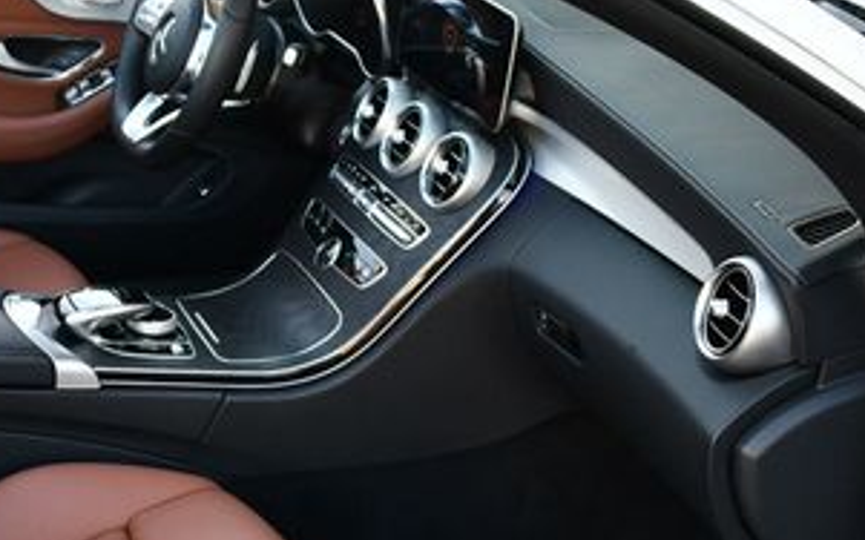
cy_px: 373
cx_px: 52
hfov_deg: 25.5
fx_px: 1838
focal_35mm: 78
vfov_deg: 16.7
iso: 400
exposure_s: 1/250
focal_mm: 18
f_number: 3.5
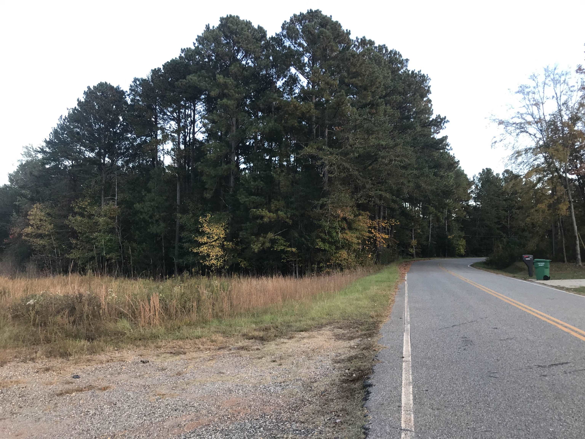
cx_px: 292
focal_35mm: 28
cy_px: 220
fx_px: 473
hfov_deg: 63.4
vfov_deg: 49.7
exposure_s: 1/129
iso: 20
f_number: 1.8
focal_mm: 3.99
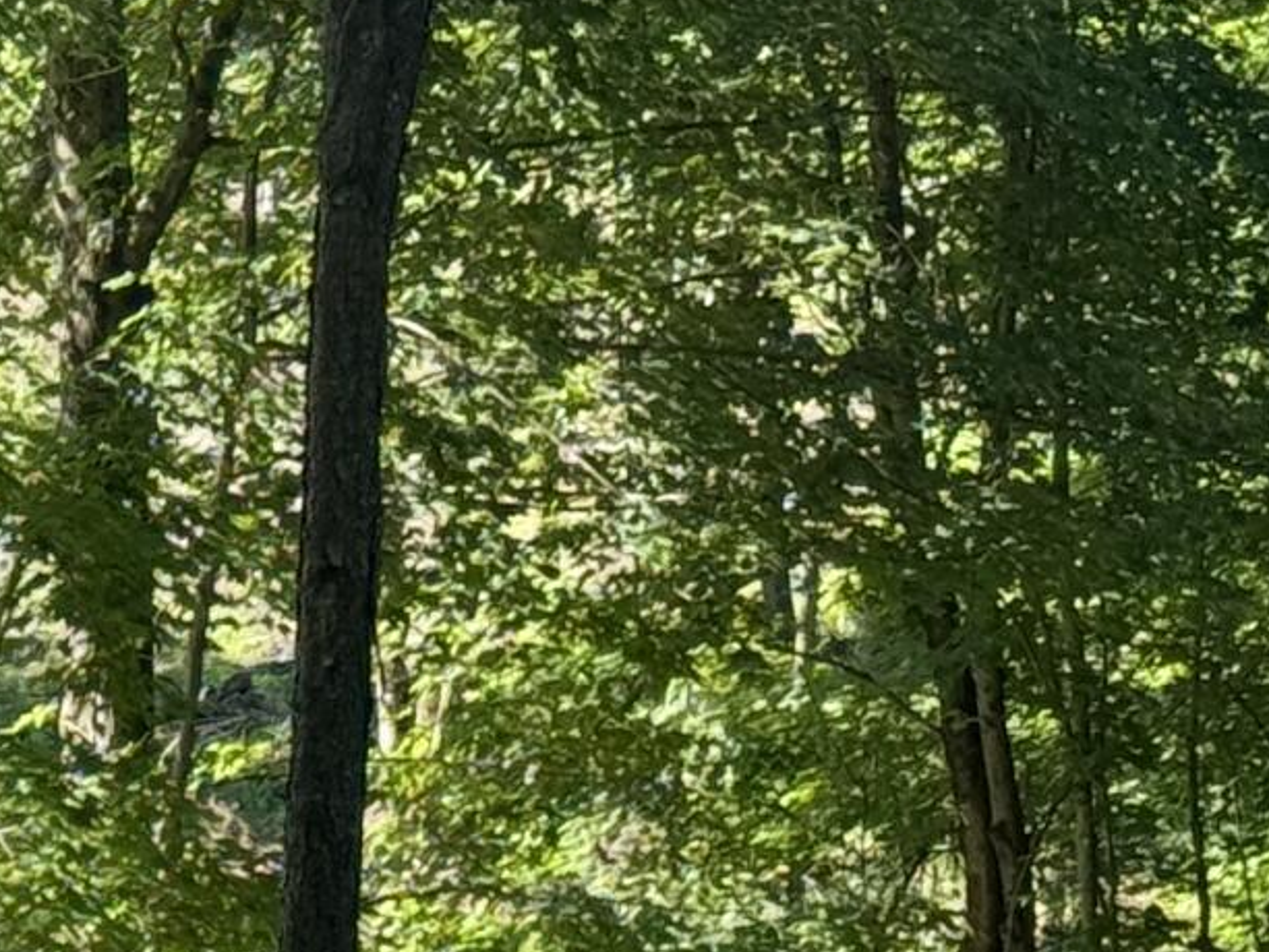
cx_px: -89
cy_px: 348
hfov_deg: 8.4
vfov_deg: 6.3
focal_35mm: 235
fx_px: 8617
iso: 64
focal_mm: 6.76
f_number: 1.78
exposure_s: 1/507
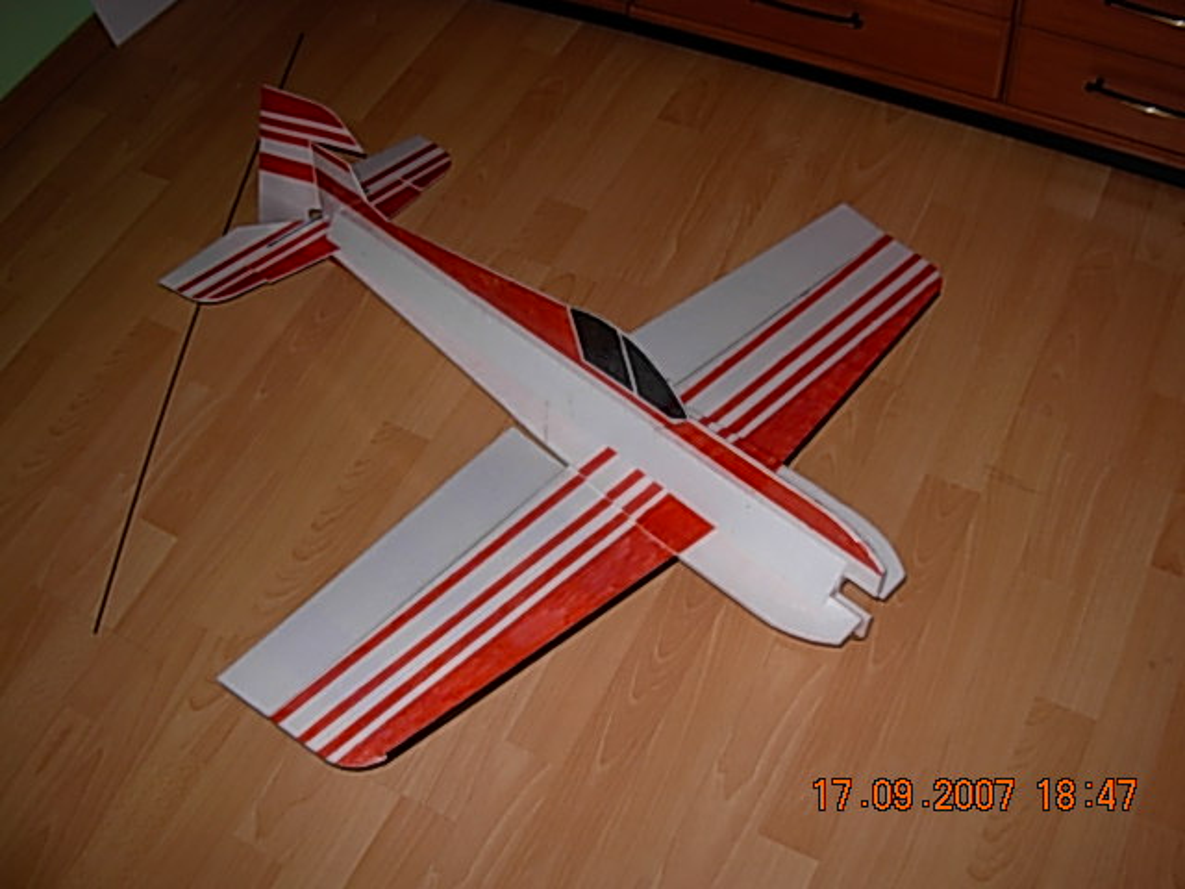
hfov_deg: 49.0
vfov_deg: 37.7
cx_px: 592
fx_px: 1301
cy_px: 444
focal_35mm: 38
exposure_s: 1/22.6
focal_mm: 6.3
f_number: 2.9
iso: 79
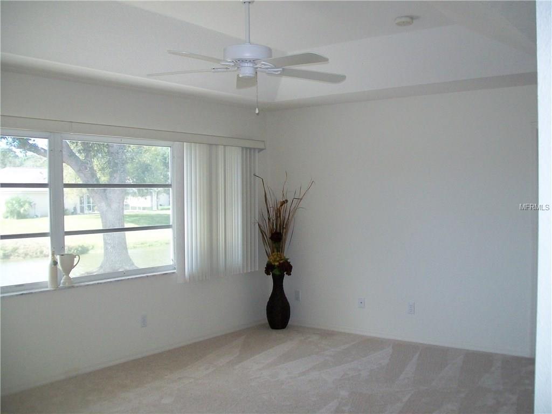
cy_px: 207
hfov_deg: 51.4
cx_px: 276
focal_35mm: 36
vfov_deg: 39.7
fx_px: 574
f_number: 2.7
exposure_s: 1/125
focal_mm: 6
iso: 160
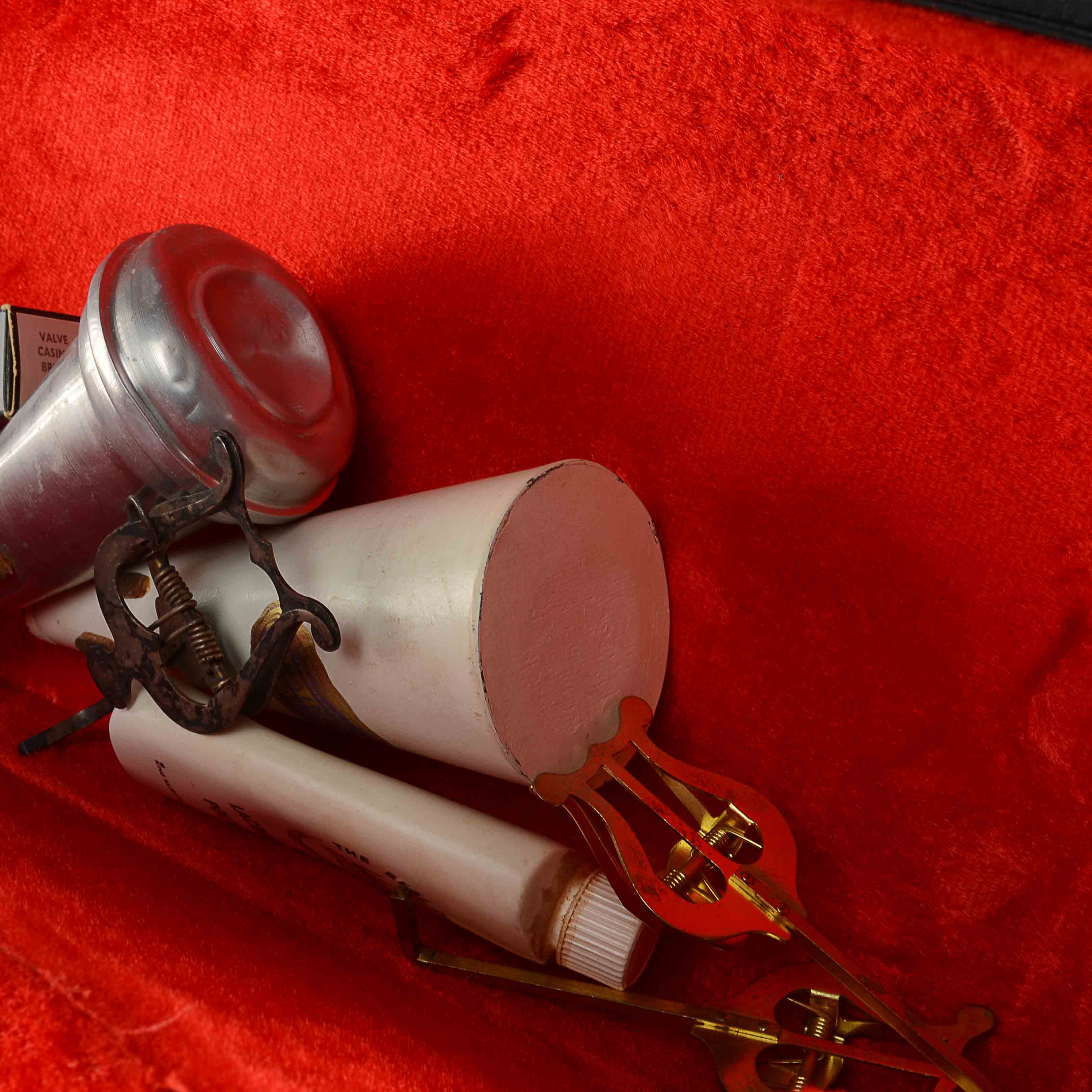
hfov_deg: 27.4
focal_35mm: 62
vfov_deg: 27.7
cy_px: 550
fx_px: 2213
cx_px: 313
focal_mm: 32
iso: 100
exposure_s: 1/80
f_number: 11
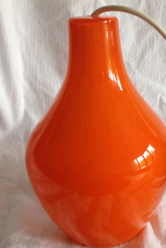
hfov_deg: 27.0
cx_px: 131
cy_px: 124
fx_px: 339
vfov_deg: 40.3
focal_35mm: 49
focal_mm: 4.28
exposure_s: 1/15
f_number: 2.4
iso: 64
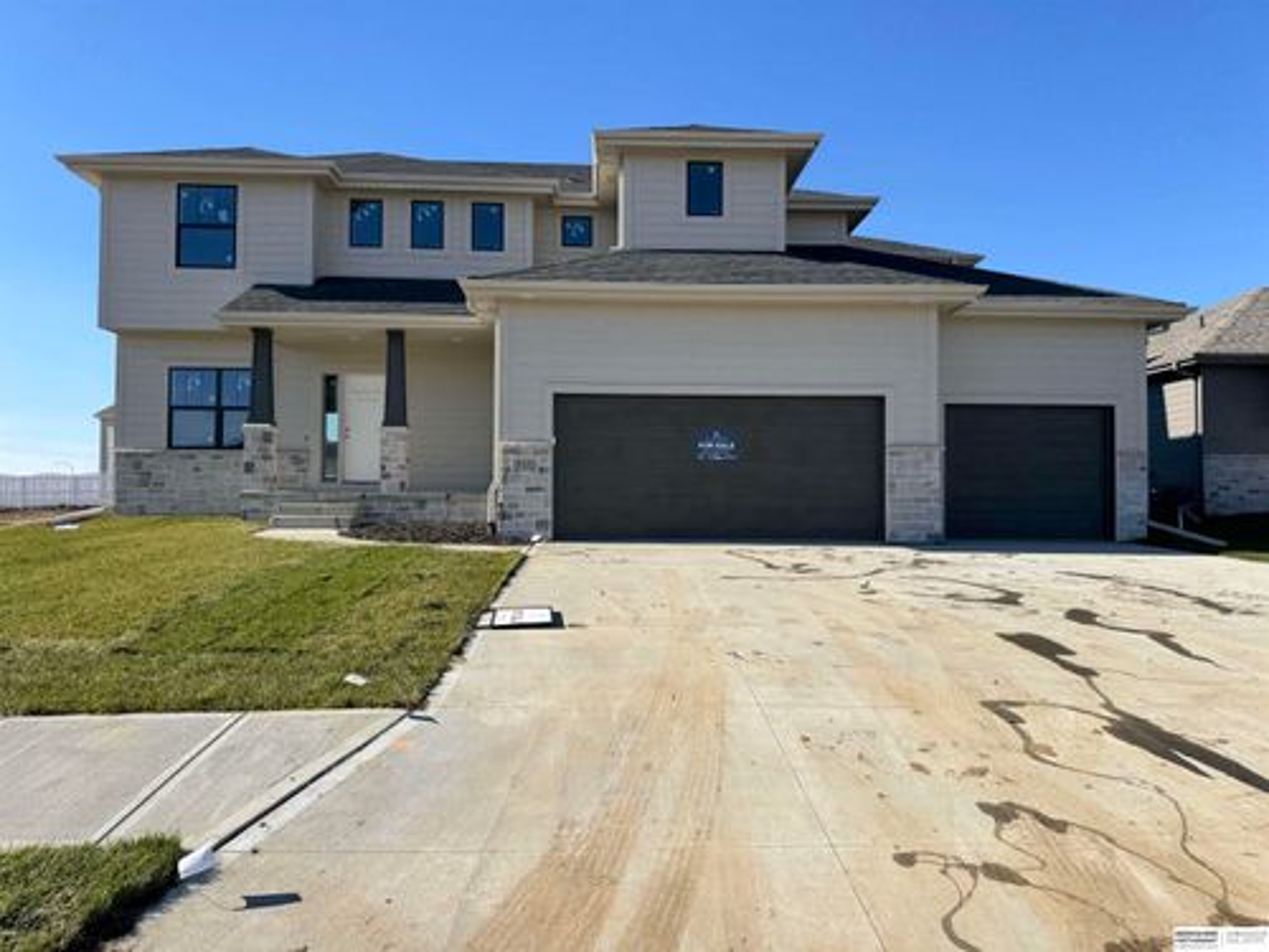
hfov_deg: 71.6
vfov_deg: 56.8
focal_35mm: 24
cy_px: 476
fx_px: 880
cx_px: 634
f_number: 1.78
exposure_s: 1/4608
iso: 80
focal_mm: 6.76
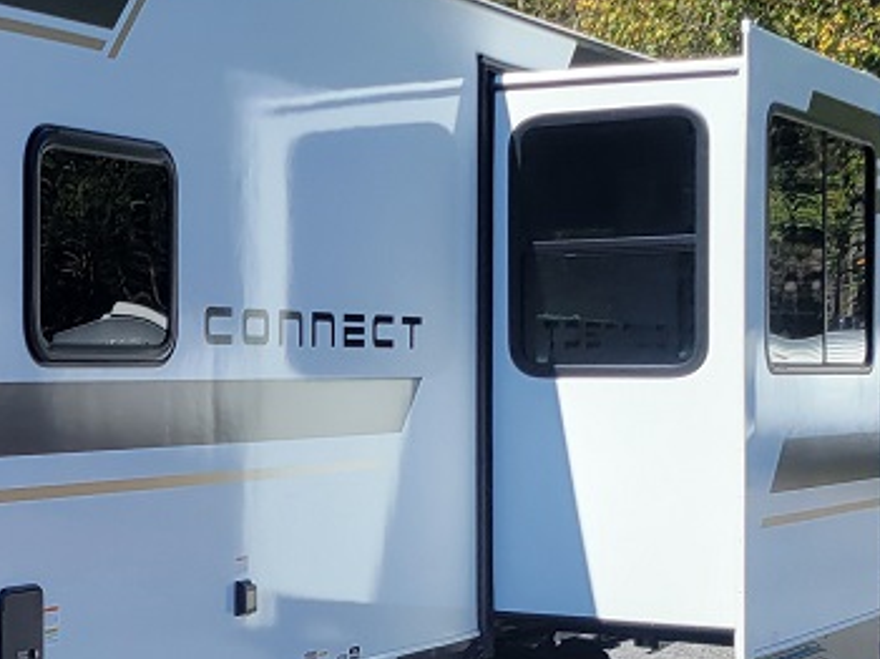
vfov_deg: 16.4
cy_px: 420
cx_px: -277
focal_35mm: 90
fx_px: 2286
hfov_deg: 19.9
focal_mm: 5.4
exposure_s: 1/1387
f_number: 1.8
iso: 40
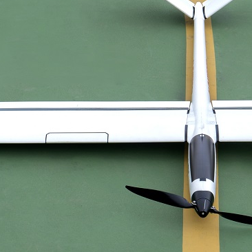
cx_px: 214
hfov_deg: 11.2
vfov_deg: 11.2
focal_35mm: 156
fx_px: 1285
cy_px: 122
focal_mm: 35
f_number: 8
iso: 100
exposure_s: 1/60
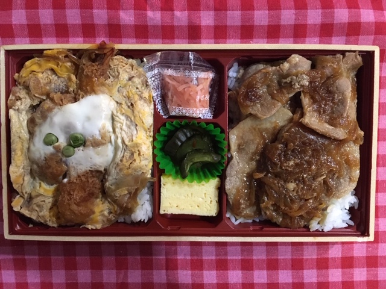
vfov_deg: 48.2
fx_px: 323
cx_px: 193
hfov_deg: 61.7
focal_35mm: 29
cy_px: 144
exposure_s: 1/15
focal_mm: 4.15
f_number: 2.2
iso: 320
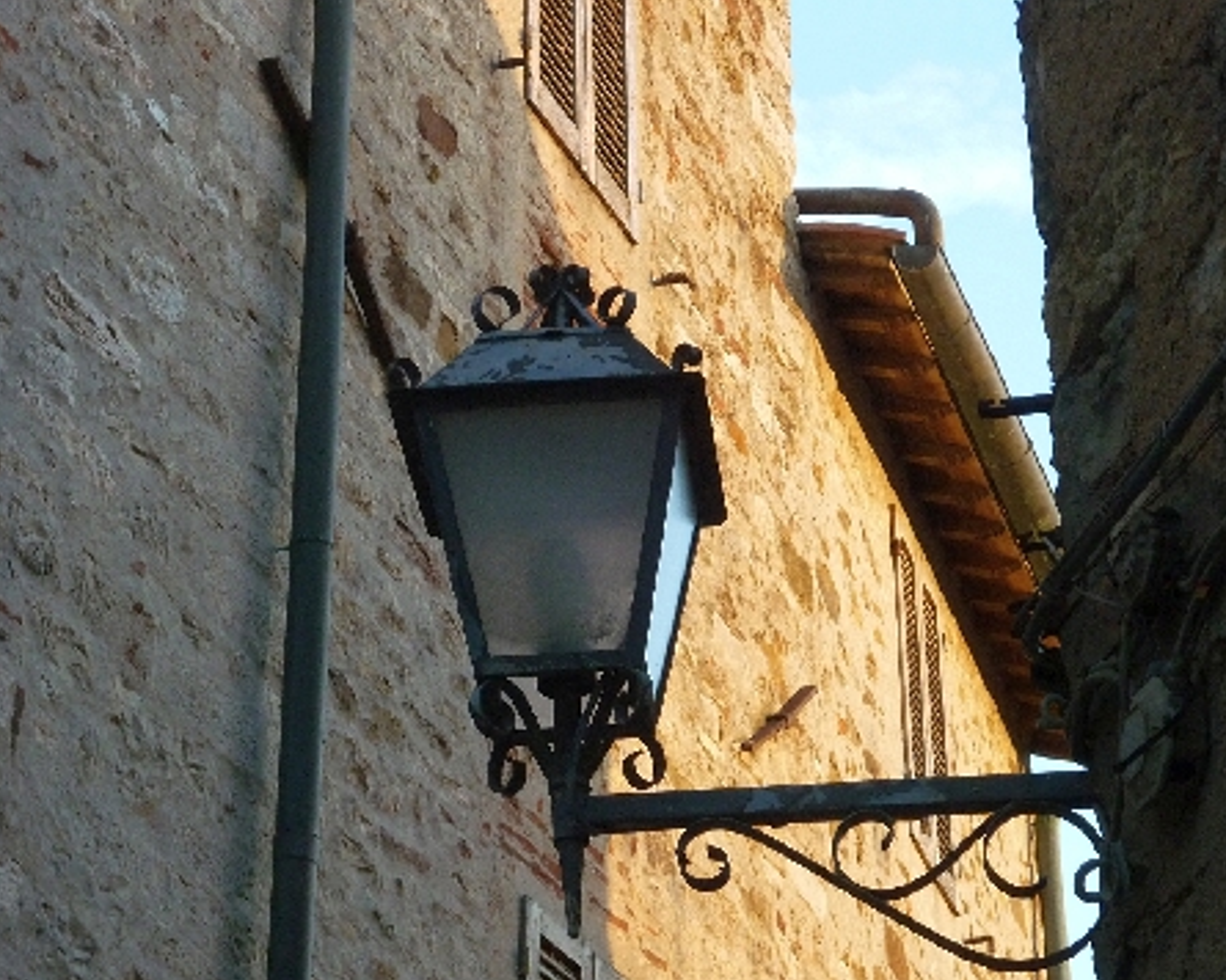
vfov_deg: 12.6
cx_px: 625
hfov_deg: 15.8
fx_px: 4427
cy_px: 487
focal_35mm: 122
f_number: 5.3
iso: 320
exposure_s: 1/100
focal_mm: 19.1
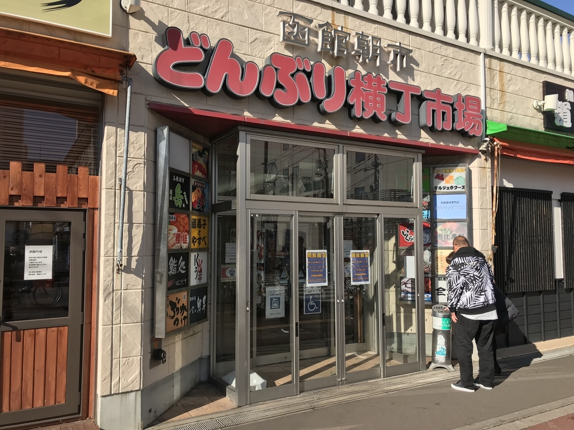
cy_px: 215
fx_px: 464
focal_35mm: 28
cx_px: 287
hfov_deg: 63.4
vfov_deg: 49.7
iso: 20
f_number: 1.8
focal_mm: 3.99
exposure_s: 1/2128
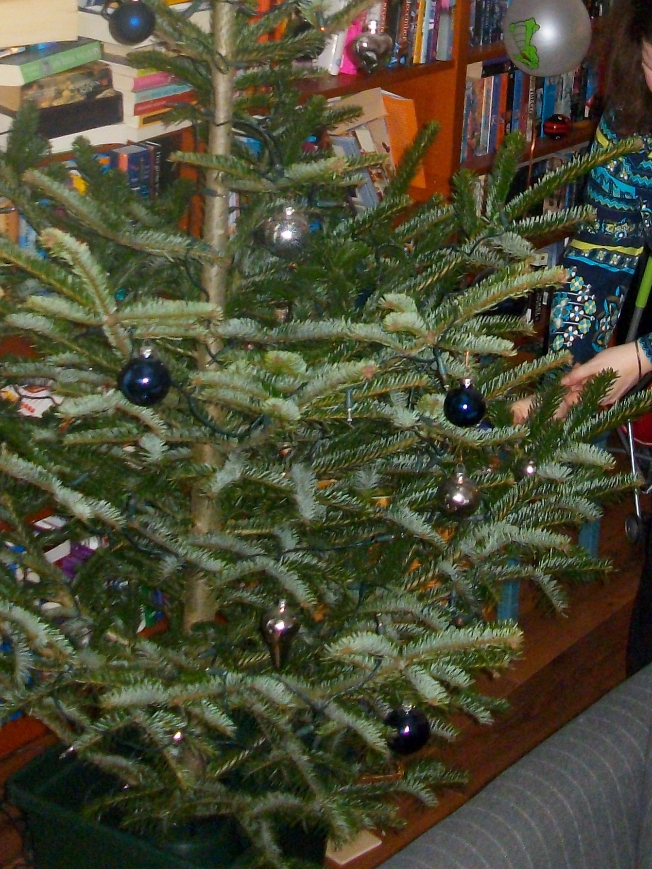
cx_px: 423
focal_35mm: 76
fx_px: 1908
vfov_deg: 24.9
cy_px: 88
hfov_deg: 19.3
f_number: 2.9
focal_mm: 5.7
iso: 320
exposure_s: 1/40
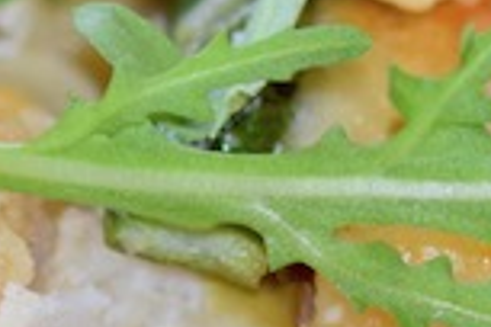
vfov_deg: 1.3
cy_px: 178
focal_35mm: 1057
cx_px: 64
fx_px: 14420
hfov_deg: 2.0
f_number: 4.5
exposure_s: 1/80
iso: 800
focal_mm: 105
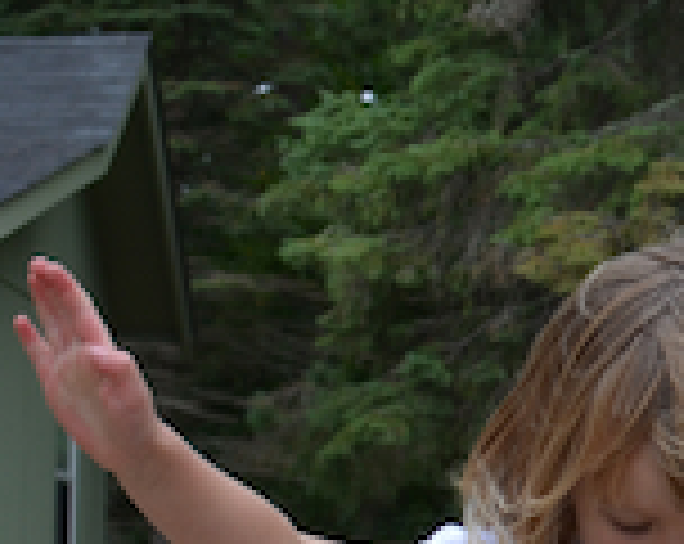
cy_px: 778
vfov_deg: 7.8
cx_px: 954
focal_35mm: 195
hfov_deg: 9.7
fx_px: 3937
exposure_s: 1/125
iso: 100
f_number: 5.6
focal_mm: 35
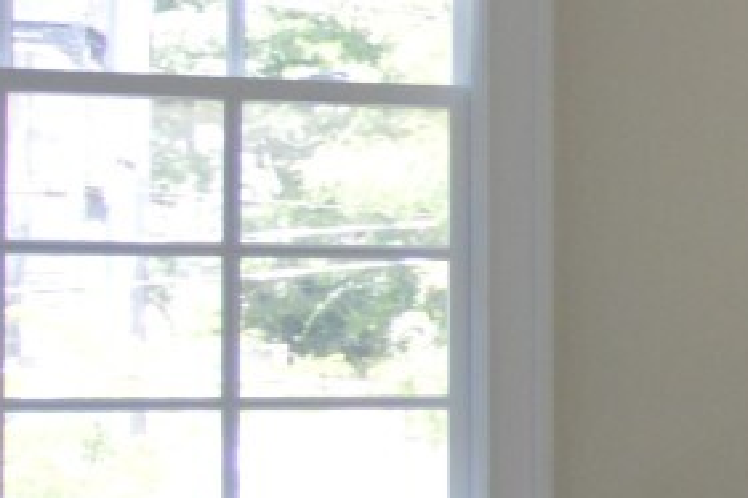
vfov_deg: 10.4
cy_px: 354
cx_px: 2619
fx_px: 2720
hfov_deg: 9.4
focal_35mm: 131
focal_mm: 12
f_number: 4.5
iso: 400
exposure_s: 1/80
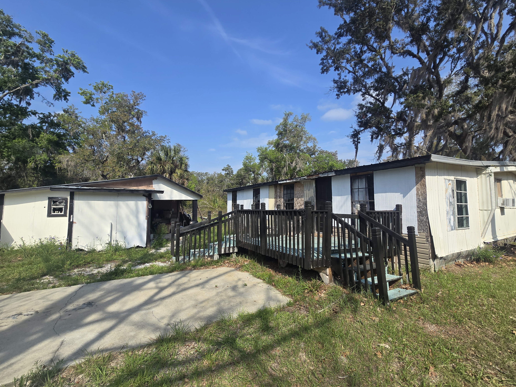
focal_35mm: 14
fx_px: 209
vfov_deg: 85.7
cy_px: 189
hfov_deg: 102.0
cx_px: 268
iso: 50
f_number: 2.2
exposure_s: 1/2234
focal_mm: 2.2
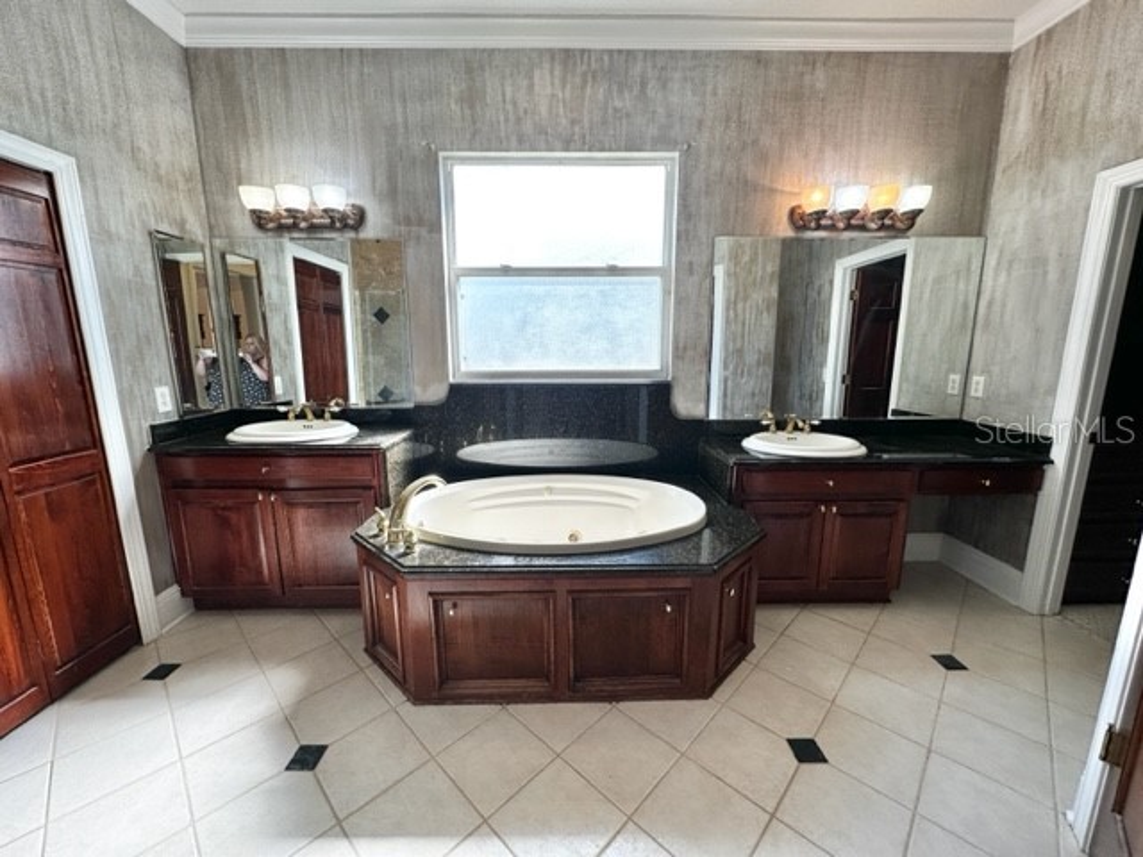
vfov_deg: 85.7
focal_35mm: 14
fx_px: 462
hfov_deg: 102.1
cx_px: 572
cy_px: 428
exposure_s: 1/120
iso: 50
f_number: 2.2
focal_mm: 2.22
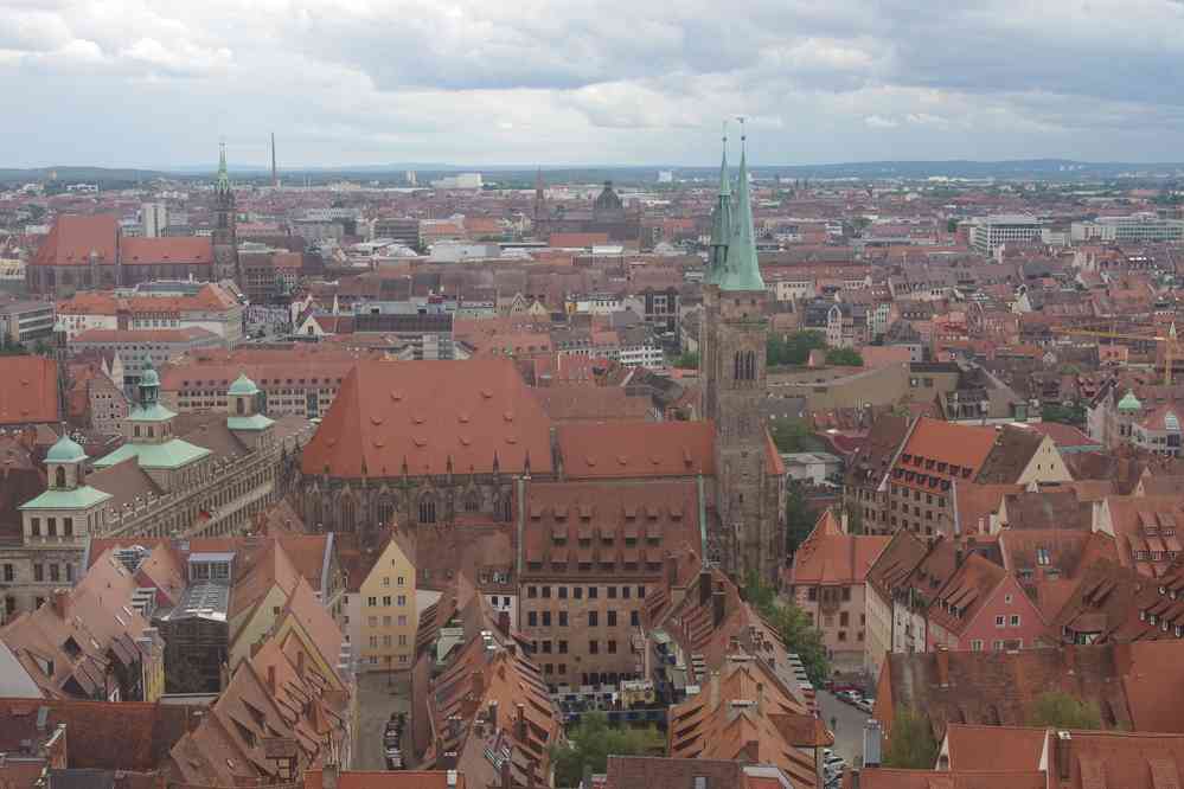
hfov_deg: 40.0
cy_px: 394
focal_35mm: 50
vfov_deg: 27.3
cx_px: 592
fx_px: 1628
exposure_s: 1/60
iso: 200
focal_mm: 33
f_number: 11
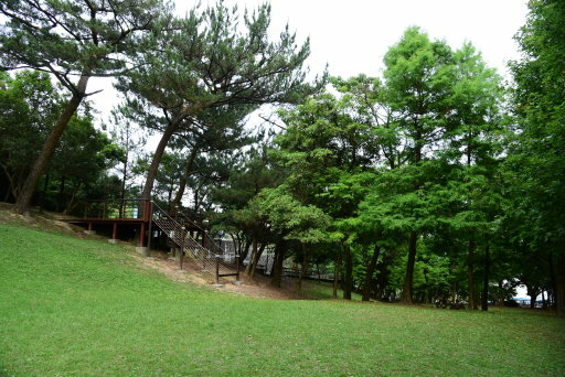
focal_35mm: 24
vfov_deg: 53.2
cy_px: 188
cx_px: 282
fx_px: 377
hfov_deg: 73.7
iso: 400
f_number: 6.3
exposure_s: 1/80
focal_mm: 24
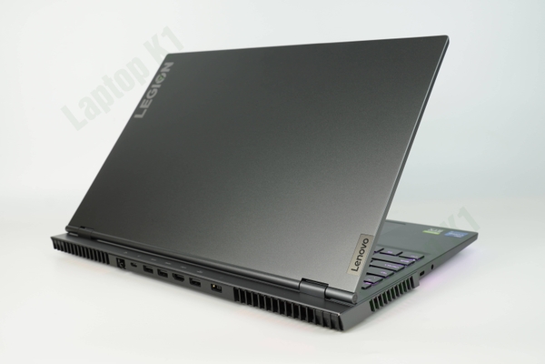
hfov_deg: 49.6
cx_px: 272
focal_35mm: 39
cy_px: 182
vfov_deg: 34.2
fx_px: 590
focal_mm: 26
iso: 100
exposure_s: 1/20
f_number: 7.1
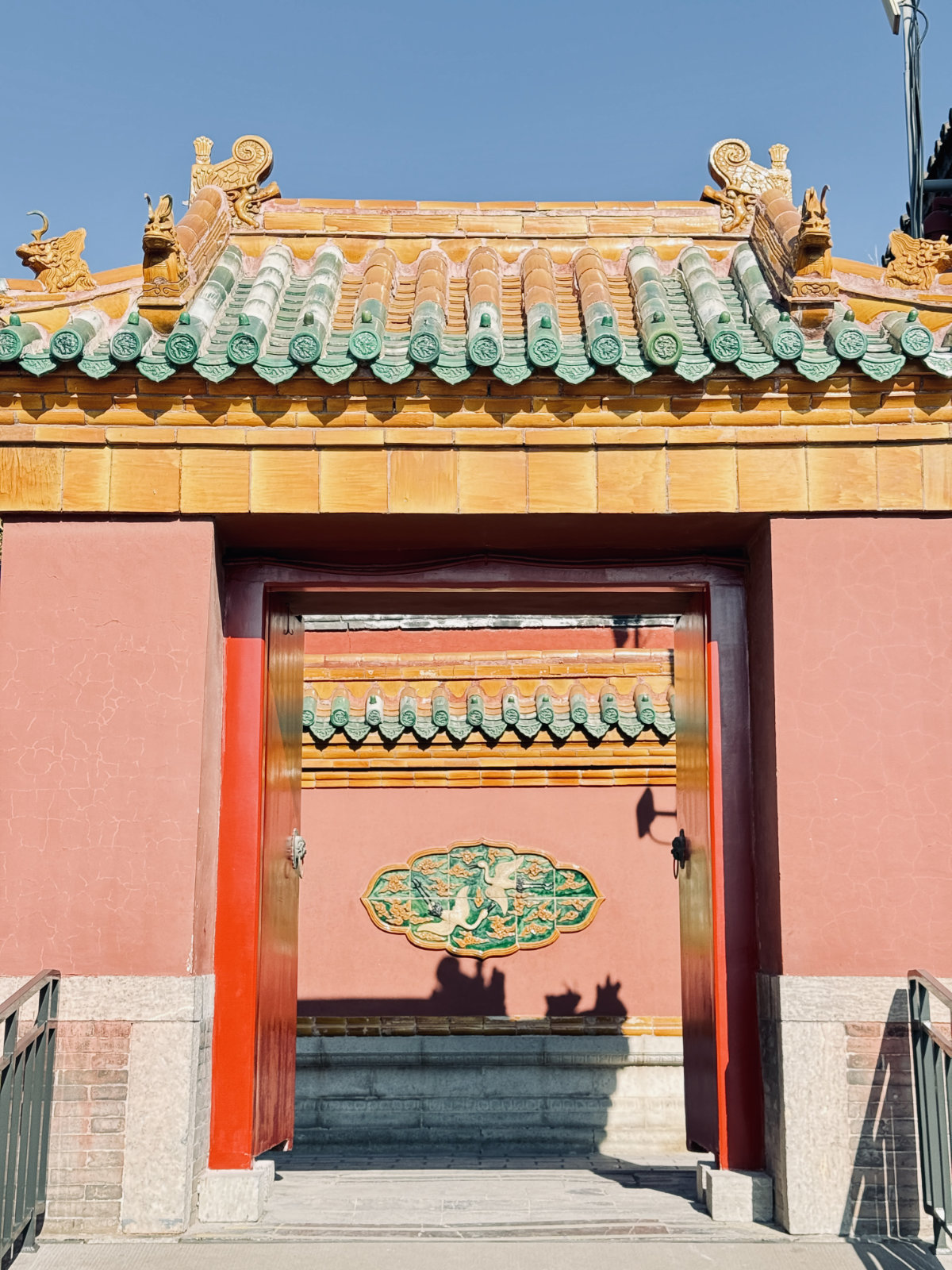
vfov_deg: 39.7
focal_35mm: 48
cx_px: 476
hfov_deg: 30.3
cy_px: 635
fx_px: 1760
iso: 100
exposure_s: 1/1429
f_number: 1.8
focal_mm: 6.8
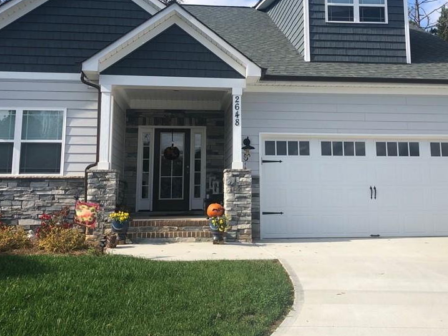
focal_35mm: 40
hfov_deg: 46.7
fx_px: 518
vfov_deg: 35.6
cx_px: 247
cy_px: 114
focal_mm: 4
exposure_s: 1/1429
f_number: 1.8
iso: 20
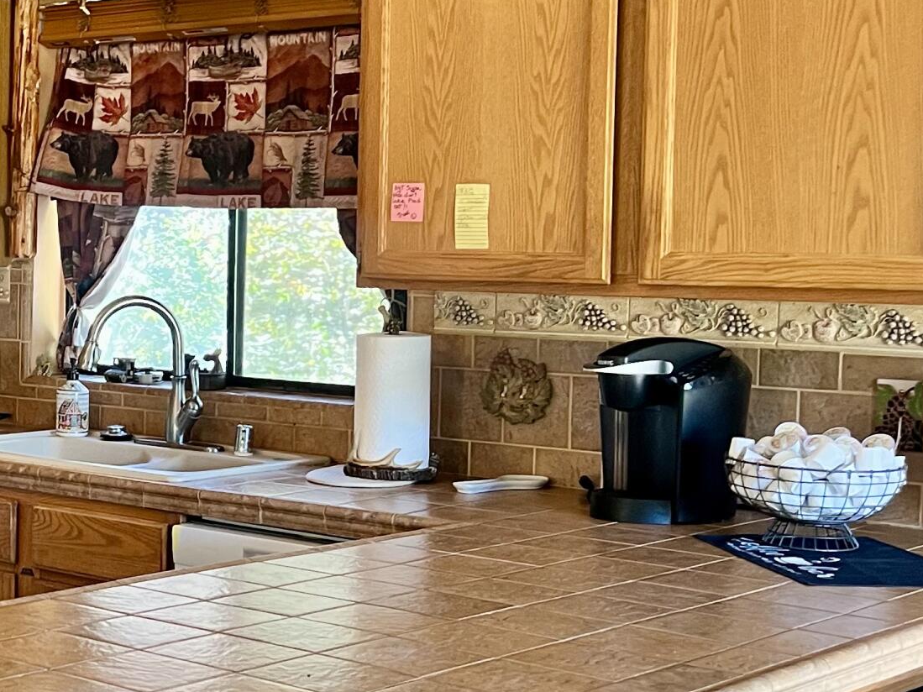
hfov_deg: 25.9
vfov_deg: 20.7
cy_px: 375
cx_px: -18
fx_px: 1893
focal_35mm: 71
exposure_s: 1/60
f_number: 1.5
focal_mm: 5.7
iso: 250
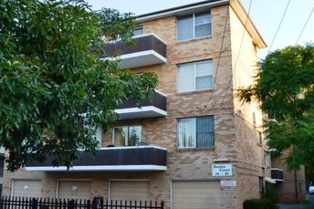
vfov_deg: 32.6
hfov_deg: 47.4
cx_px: 147
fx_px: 357
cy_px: 109
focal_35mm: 41
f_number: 9
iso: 400
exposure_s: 1/100
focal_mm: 20
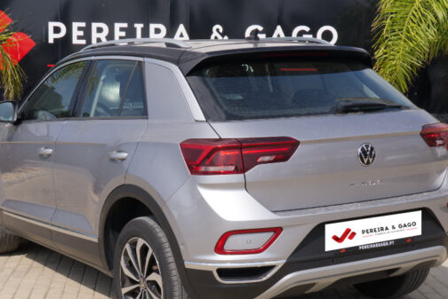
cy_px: 185
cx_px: 227
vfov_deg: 21.6
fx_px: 785
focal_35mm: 63
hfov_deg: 31.9
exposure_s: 1/250
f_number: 10
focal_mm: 20.9
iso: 160
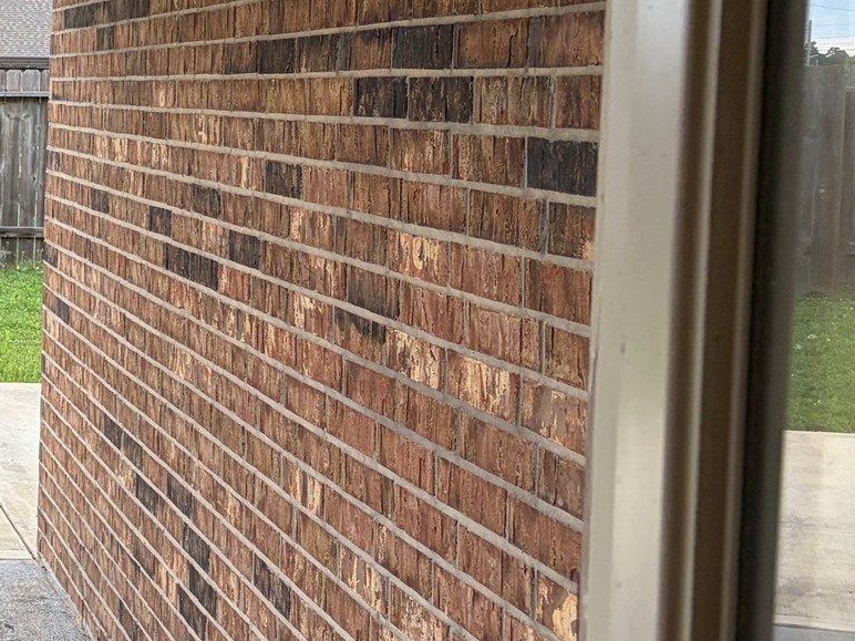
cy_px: 230
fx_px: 1704
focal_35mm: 69
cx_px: -210
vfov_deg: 21.3
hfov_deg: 25.0
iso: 100
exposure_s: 1/203
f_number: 1.6
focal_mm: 5.96
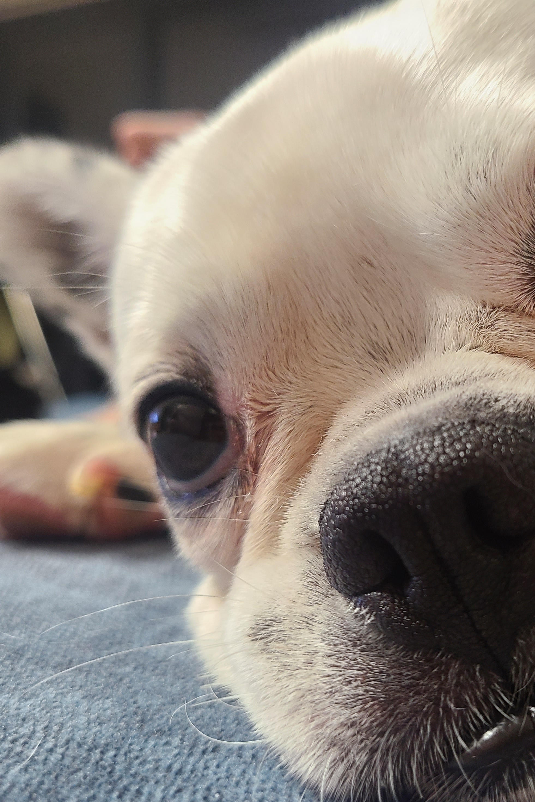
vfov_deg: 51.9
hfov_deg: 34.9
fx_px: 825
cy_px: 411
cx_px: 418
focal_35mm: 37
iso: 200
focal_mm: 5.4
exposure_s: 1/40
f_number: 1.8
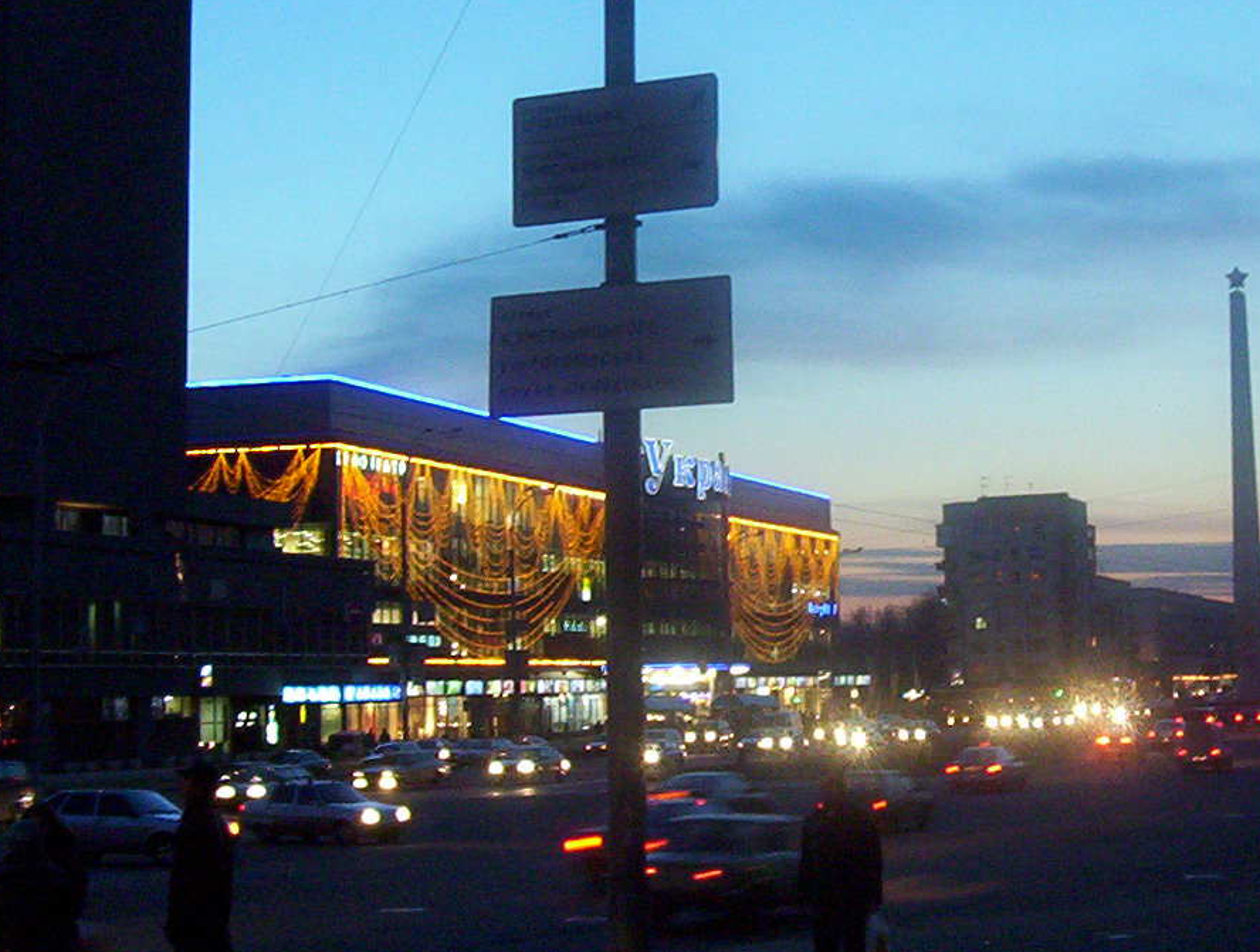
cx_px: 979
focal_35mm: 79
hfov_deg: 24.3
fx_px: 2883
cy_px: 495
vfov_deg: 18.7
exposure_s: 1/16.5
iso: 200
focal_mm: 5.77
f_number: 2.73
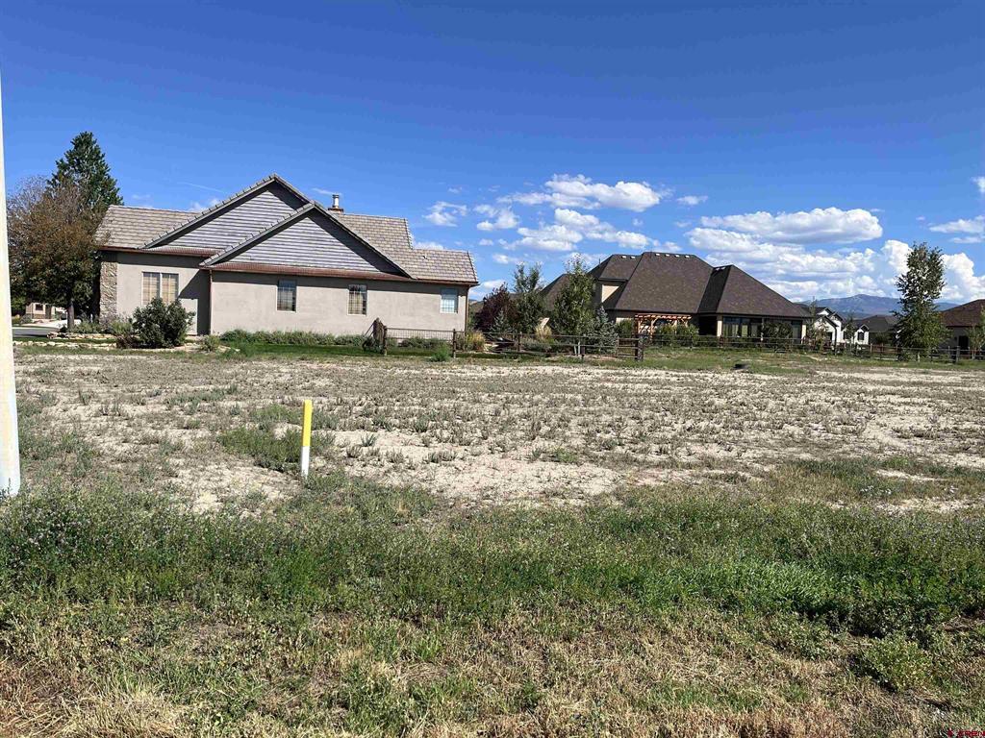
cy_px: 369
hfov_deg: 67.3
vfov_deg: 53.1
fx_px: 740
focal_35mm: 26
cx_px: 492
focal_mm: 5.1
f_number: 1.6
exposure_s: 1/4016
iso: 50
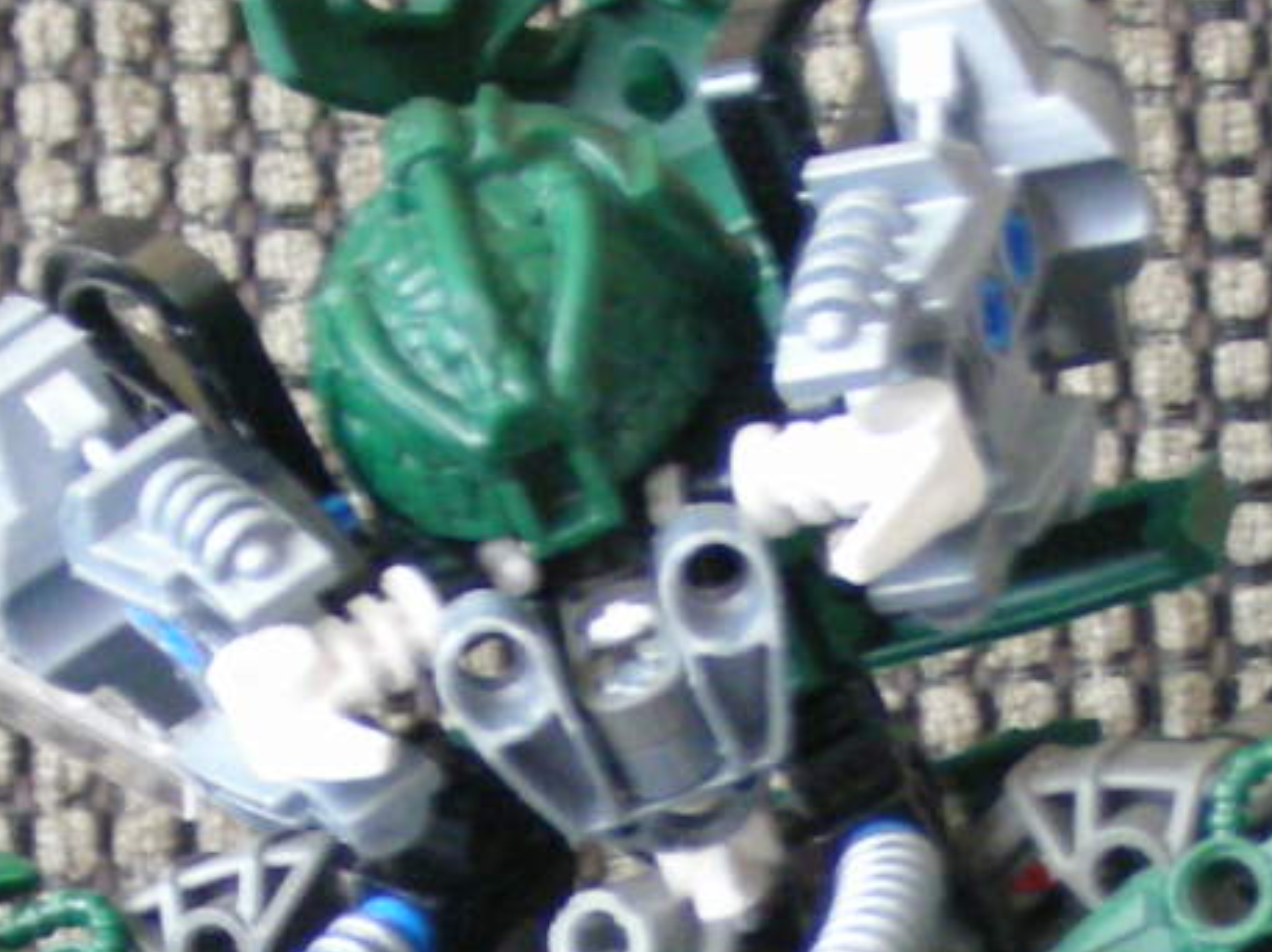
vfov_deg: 8.6
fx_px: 6244
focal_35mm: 170
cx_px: 880
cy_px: 1296
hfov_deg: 11.6
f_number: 3.5
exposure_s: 1/8
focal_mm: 6.3
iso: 219
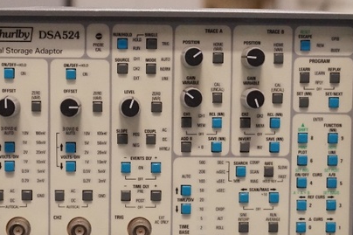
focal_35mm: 83
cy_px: 132
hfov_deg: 24.5
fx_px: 812
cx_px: 155
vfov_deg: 16.5
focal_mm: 31
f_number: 5
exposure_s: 1/125
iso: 3200
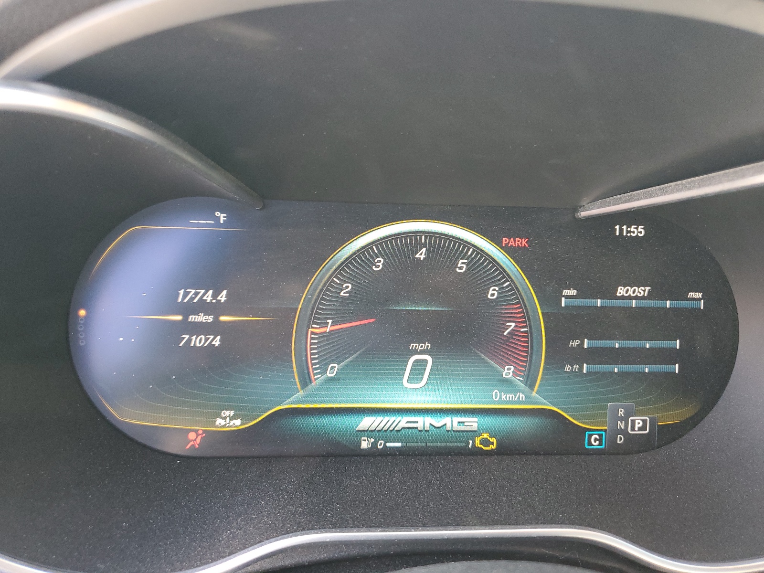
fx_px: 574
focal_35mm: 26
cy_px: 286
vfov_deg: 53.1
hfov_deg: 67.3
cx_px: 382
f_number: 1.5
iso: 161
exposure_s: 1/60.2
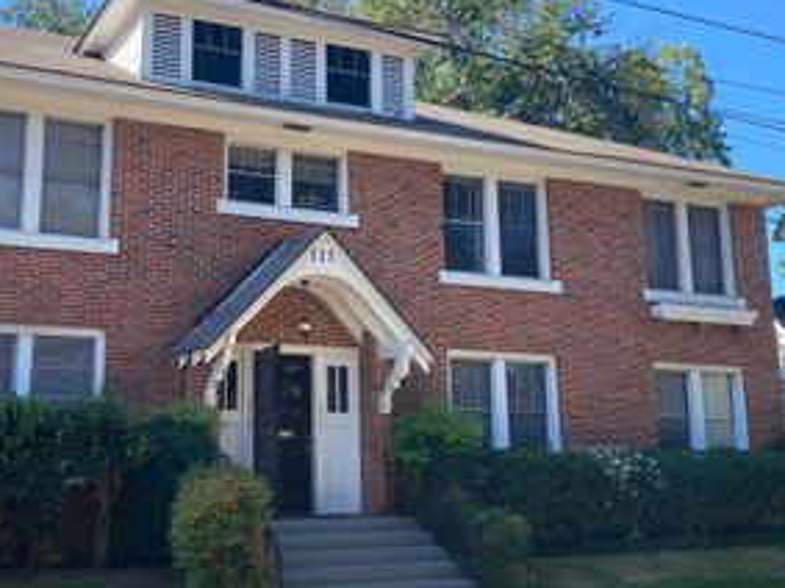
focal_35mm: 46
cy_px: 245
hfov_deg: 40.8
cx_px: 266
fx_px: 1043
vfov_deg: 31.4
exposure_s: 1/919
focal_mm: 4.25
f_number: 1.8
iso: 32
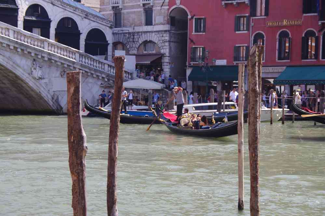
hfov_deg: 23.4
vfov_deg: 15.7
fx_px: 785
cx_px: 162
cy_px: 108
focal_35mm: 87
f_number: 8
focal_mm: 57.5
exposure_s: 1/100
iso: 200
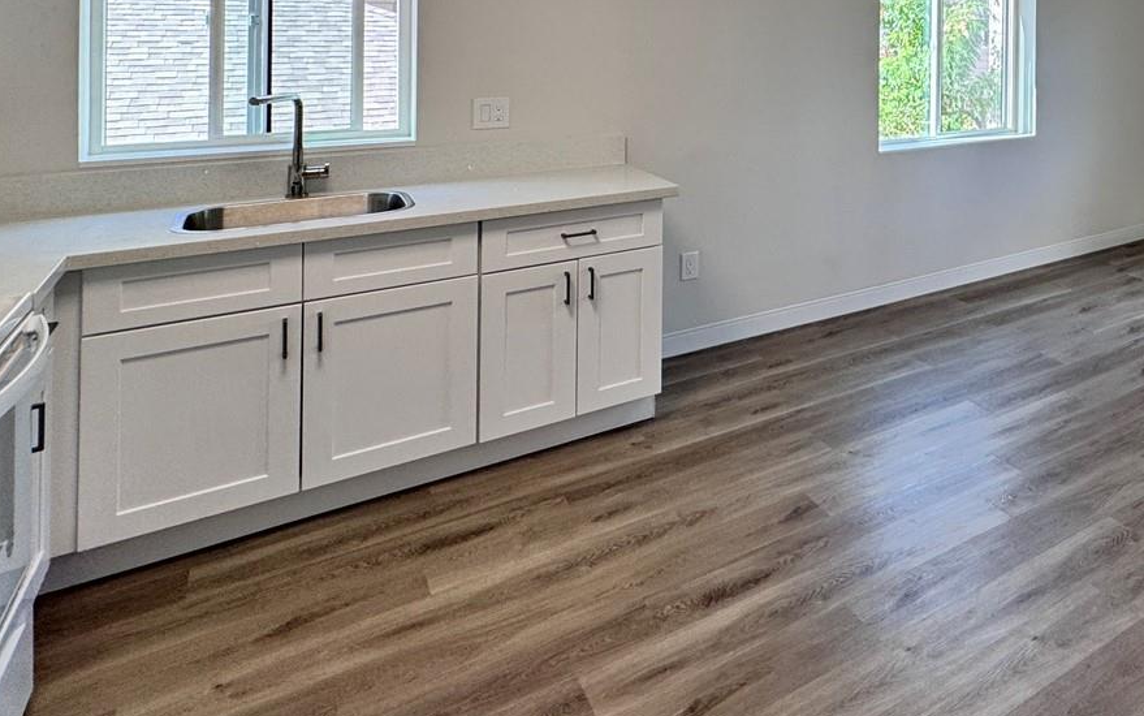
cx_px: 988
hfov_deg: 60.1
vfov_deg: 41.1
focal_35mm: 27
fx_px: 842
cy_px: 26
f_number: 2.2
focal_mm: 2.22
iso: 64
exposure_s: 1/120
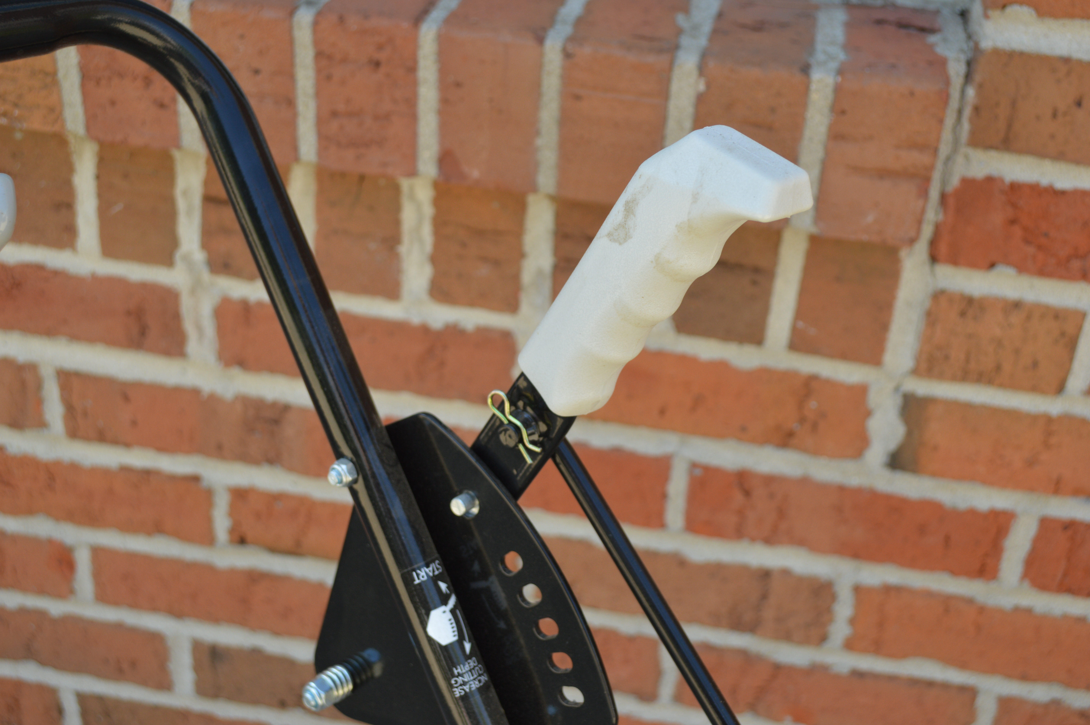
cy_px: 362
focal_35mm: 48
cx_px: 545
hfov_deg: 41.1
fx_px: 1452
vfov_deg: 28.0
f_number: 5.6
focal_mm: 32
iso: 140
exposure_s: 1/125
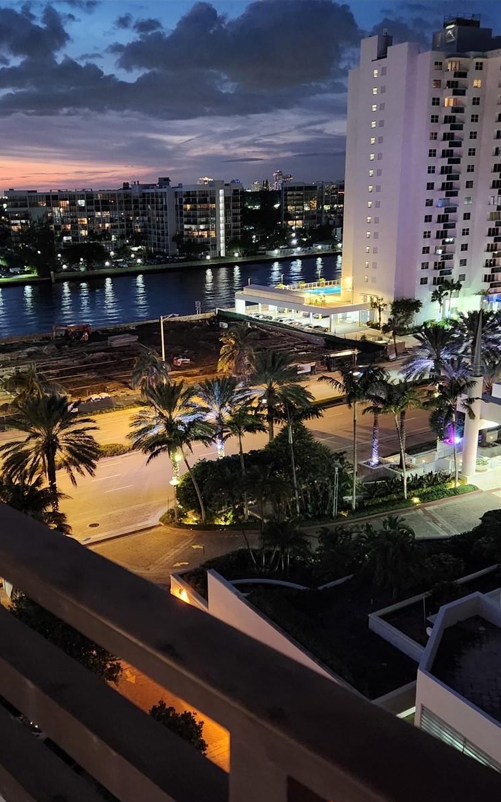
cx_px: 182
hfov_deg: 38.0
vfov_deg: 58.1
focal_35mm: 33
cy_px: 406
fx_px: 721
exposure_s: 1/24
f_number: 1.8
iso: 1000
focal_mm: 5.4
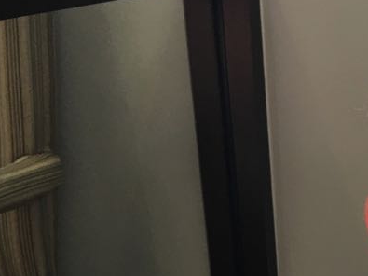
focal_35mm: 94
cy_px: 556
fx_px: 999
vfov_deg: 13.4
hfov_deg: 19.9
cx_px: 408
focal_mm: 4.15
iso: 25
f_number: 2.2
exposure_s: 1/40
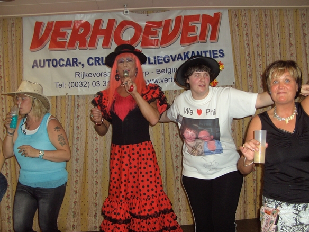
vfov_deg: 37.7
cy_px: 118
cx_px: 155
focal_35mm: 38
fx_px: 339
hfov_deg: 49.0
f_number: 2.8
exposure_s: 1/50
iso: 100
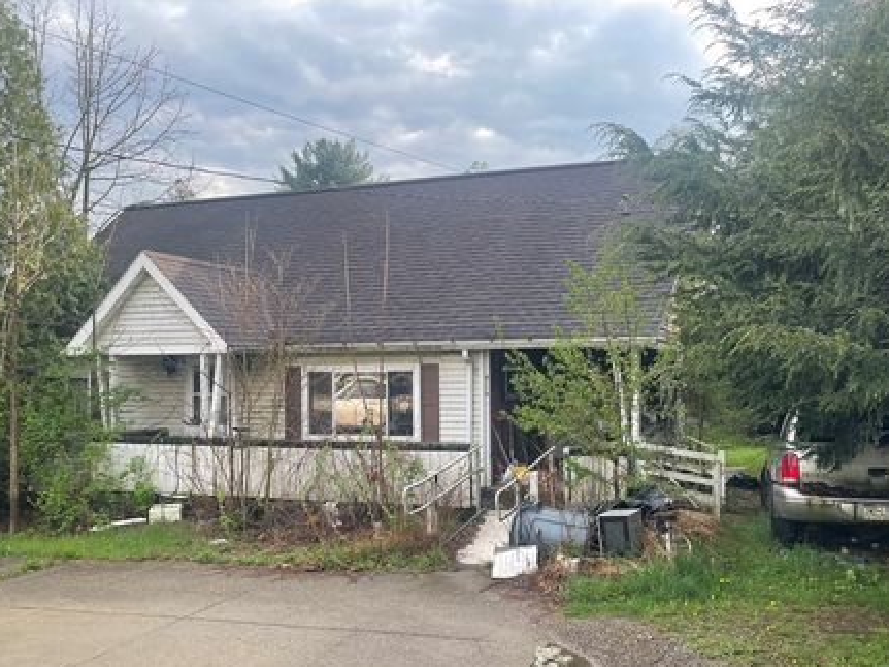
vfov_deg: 48.1
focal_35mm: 29
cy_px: 383
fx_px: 745
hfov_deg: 61.6
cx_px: 476
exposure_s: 1/490
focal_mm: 5.1
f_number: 1.6
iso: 32
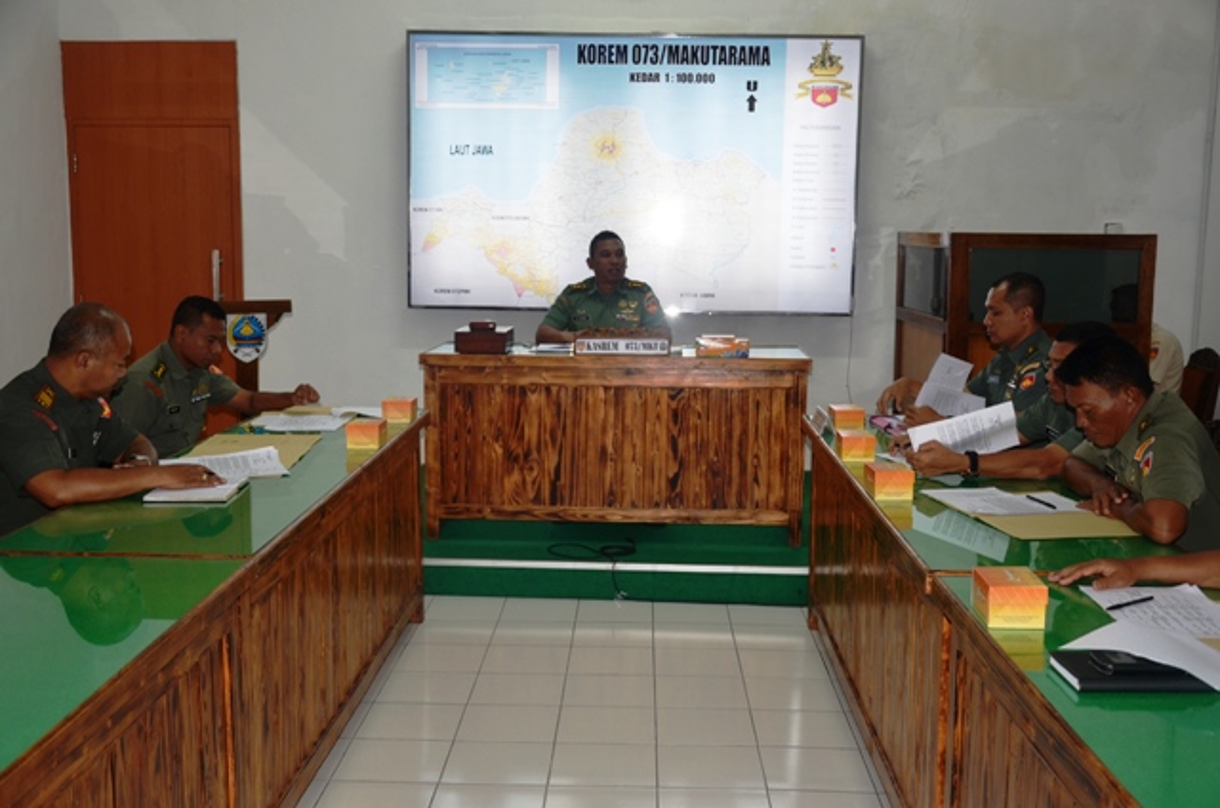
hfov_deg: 51.4
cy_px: 404
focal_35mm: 38
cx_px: 610
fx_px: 1268
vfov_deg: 35.3
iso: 200
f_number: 4
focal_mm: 25
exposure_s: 1/25
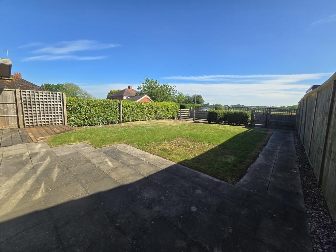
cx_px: 168
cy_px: 126
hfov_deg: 106.2
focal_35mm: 13
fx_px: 126
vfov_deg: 89.9
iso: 50
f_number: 2.2
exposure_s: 1/1525
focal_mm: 2.2
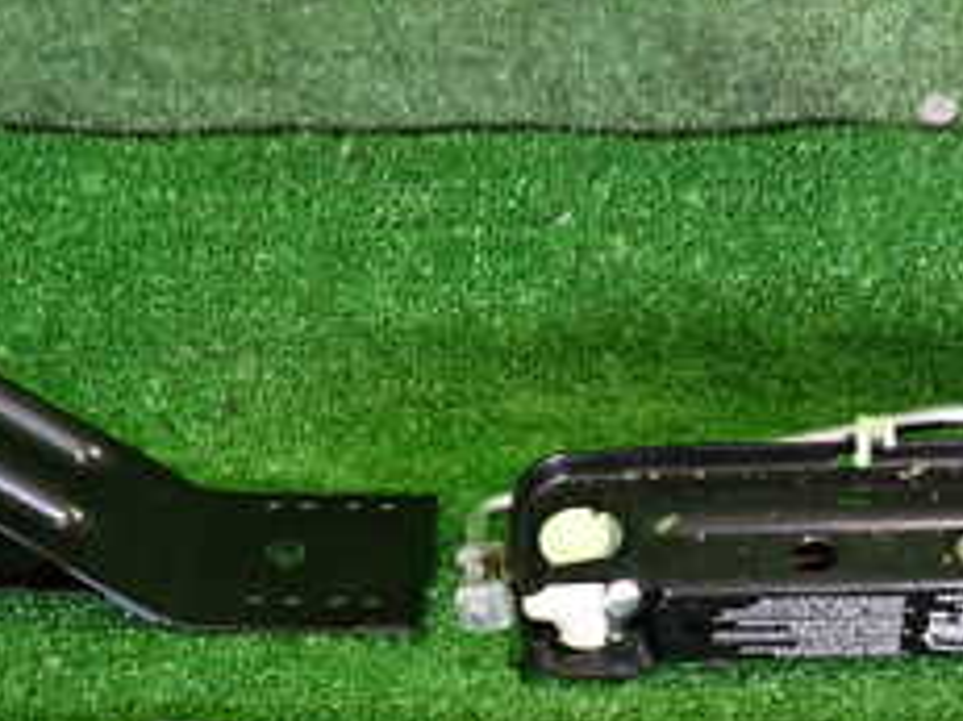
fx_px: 1807
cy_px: 784
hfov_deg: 29.5
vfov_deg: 21.5
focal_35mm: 65
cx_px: 688
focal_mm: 4.5
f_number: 2
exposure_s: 1/30
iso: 500
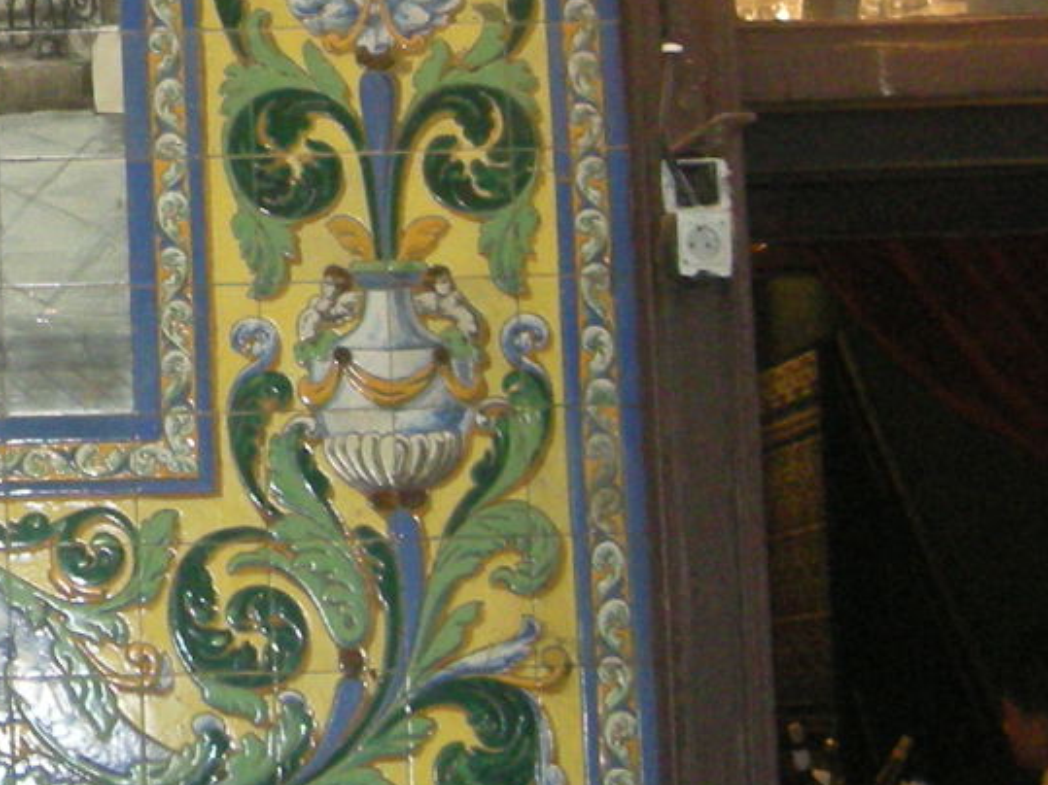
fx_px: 4026
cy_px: -276
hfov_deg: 13.8
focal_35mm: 133
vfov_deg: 10.8
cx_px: -616
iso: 233
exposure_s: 1/30
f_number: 2.8
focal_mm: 5.7
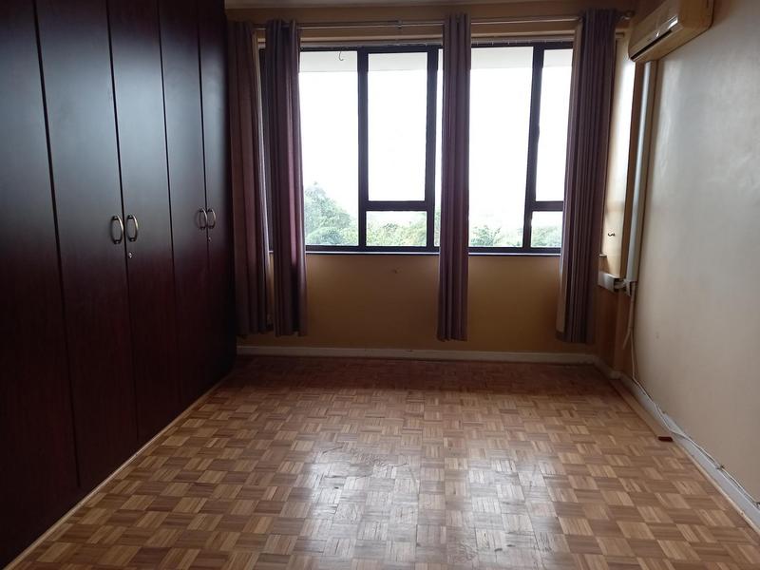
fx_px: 549
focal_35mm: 25
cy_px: 285
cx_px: 380
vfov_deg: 54.9
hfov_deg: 69.4
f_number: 2
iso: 40
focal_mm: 4.6
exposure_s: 1/33
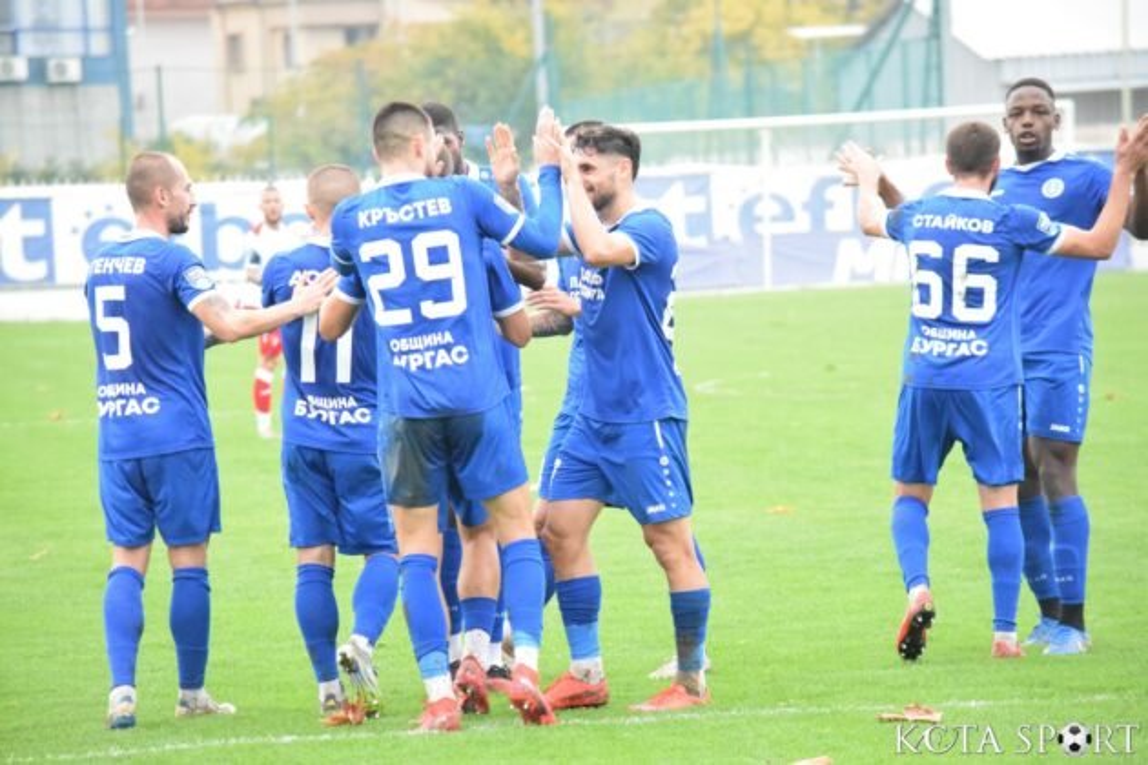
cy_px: 382
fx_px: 7414
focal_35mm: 232
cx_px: 574
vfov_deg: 5.9
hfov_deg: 8.9
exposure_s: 1/1000
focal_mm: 155
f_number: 5
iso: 6400
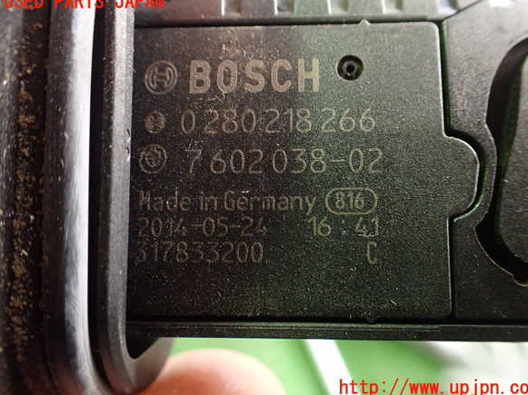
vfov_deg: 45.4
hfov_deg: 58.4
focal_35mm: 31
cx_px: 272
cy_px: 195
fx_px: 473
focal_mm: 5.4
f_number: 2.3
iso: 800
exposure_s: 1/30
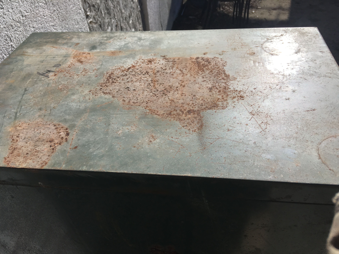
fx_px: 284
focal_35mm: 29
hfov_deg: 61.7
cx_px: 170
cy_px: 127
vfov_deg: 48.2
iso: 25
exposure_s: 1/2564
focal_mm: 4.15
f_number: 2.2
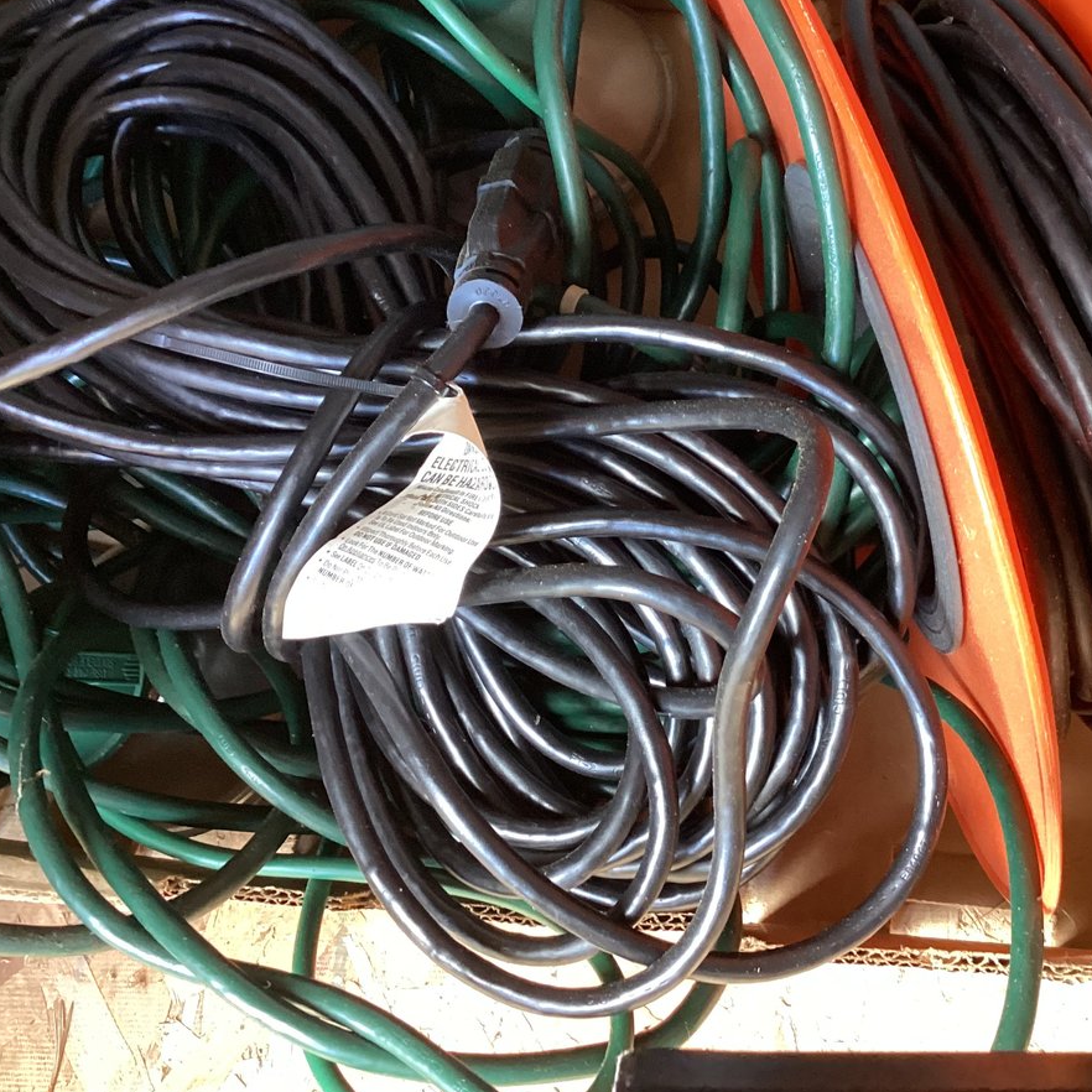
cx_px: 668
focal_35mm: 47
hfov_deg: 35.9
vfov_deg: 35.9
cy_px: 425
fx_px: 1677
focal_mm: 3.3
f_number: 2.4
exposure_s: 1/40
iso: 320
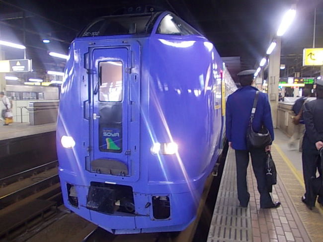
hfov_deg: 63.5
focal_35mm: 28
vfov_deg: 49.7
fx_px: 261
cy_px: 121
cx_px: 162
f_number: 2.7
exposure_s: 1/10
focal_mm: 4
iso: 200
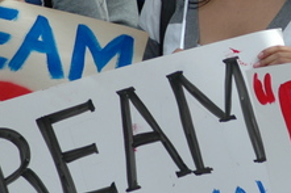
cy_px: 66
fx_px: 5092
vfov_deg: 2.2
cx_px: 334
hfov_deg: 3.3
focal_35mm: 630
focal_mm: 145
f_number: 7.1
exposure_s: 1/640
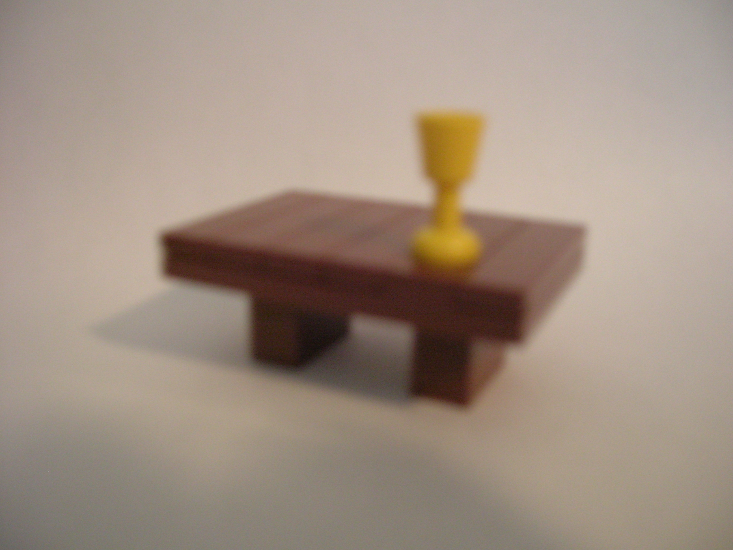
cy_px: 275
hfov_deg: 54.0
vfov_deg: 41.8
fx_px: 720
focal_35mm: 34
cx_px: 366
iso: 200
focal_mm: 5.7
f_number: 2.9
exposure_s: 1/3.1
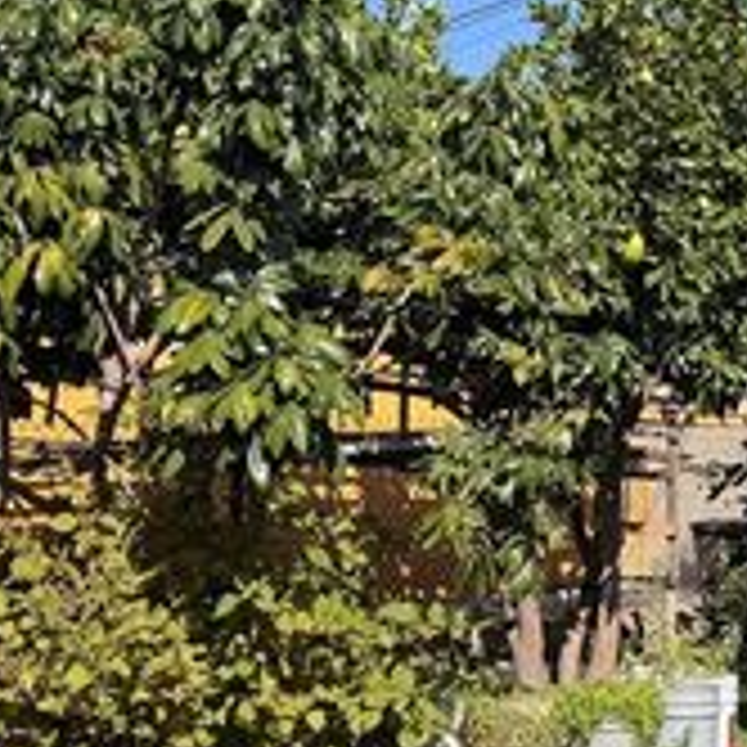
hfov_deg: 22.1
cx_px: 693
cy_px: 128
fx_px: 1856
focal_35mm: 76
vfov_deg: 22.4
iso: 80
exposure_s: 1/2415
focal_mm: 6.76
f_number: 1.78
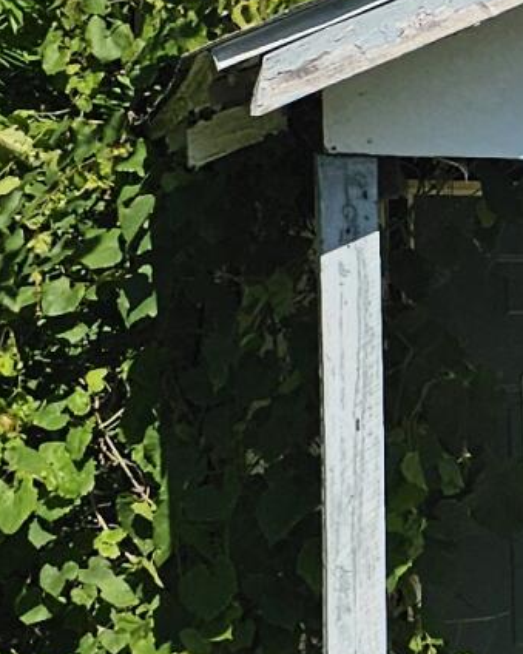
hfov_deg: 8.4
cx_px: 1472
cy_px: 528
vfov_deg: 12.1
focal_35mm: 159
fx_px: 3078
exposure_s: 1/1521
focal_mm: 6.3
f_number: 1.7
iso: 16
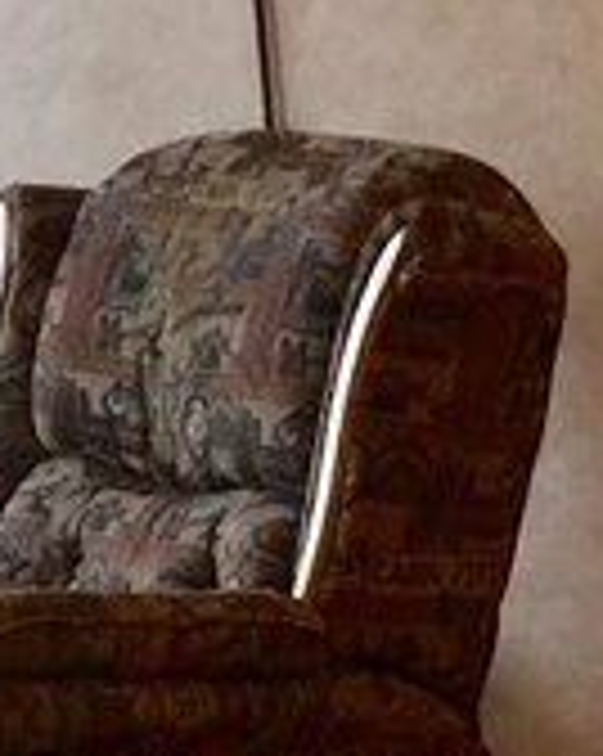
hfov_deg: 8.8
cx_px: -112
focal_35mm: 173
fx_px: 3866
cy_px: 212
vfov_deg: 11.1
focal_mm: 4.15
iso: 50
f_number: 2.2
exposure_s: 1/15
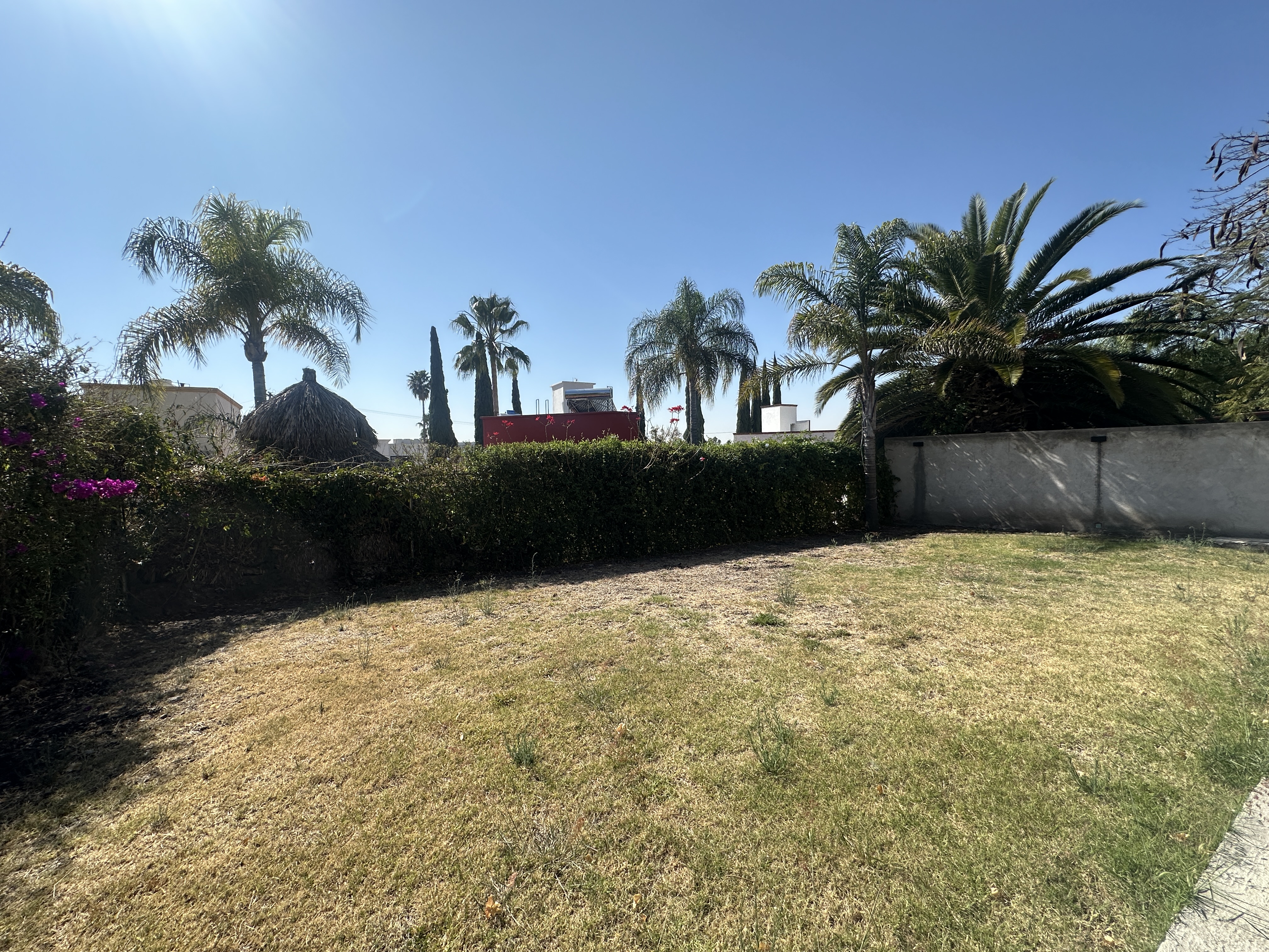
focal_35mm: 14
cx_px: 634
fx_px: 513
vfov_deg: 85.7
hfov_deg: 102.1
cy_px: 476
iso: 50
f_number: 2.2
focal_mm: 2.22
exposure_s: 1/2053
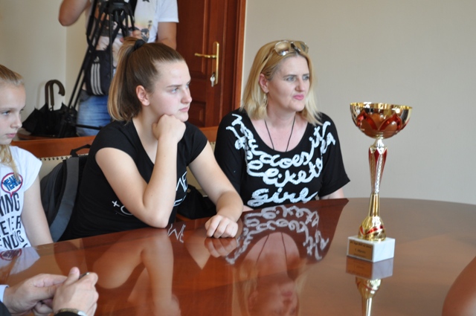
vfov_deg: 18.9
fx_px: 951
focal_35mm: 72
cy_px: 158
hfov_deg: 28.1
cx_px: 238
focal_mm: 48
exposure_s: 1/30
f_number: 5.3
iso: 400
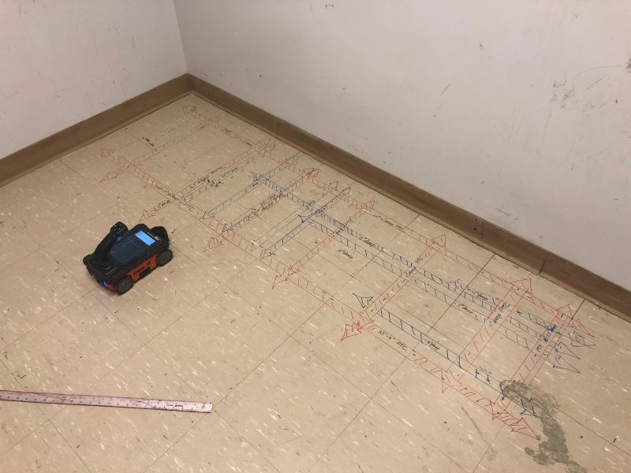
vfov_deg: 49.7
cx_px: 316
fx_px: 510
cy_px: 236
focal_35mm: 28
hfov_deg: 63.4
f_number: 1.8
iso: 50
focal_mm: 4
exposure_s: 1/15
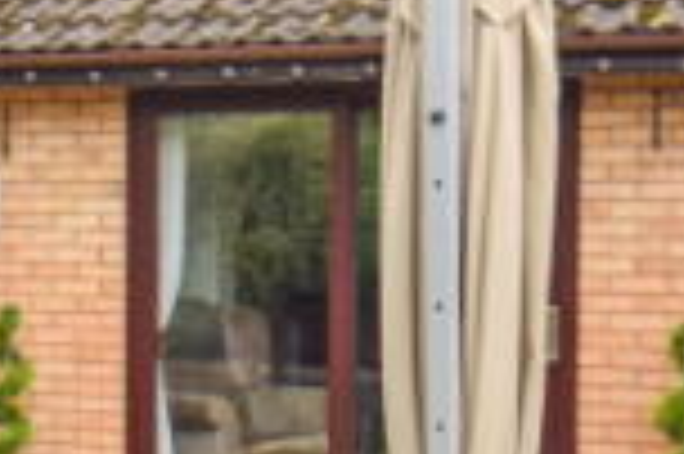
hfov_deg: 18.1
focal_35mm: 101
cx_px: -324
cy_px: 169
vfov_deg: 13.5
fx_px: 1917
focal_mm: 10
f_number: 6.3
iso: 100
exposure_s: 1/200
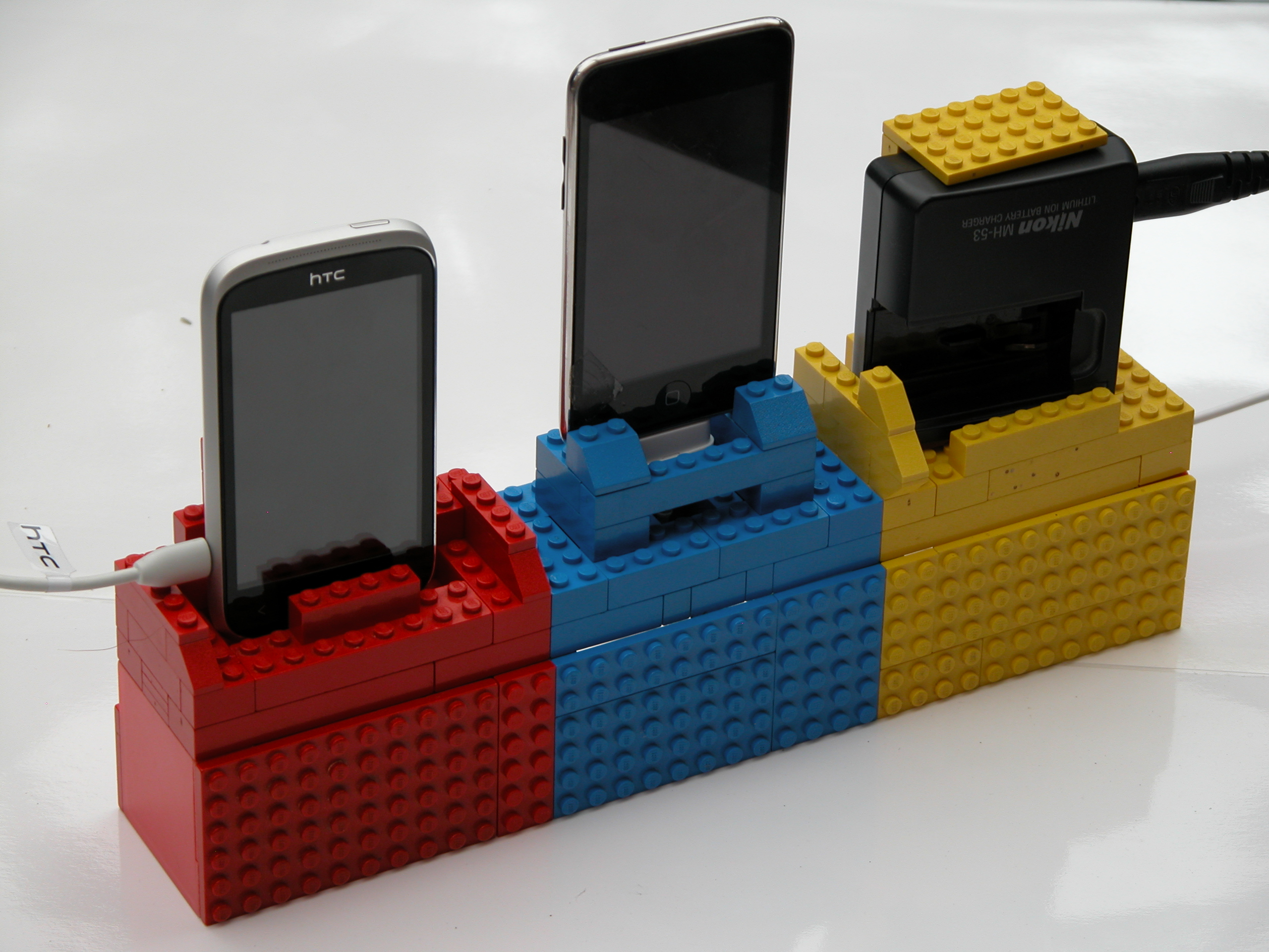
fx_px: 4546
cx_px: 634
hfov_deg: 15.9
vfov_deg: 12.0
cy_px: 476
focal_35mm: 124
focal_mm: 31.9
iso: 100
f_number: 3.8
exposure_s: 1/130
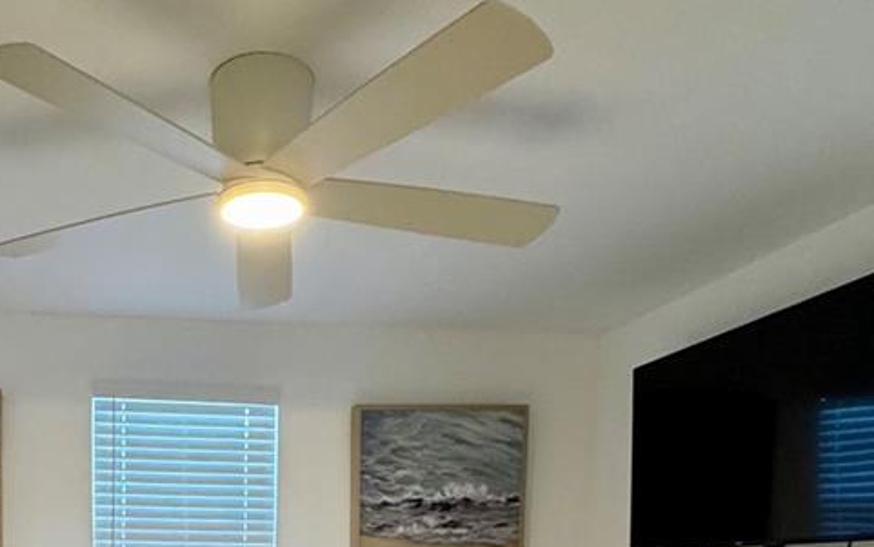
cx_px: 209
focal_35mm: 37
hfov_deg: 50.4
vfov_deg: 29.3
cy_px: 669
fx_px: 882
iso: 320
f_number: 2.2
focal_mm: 2.22
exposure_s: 1/60
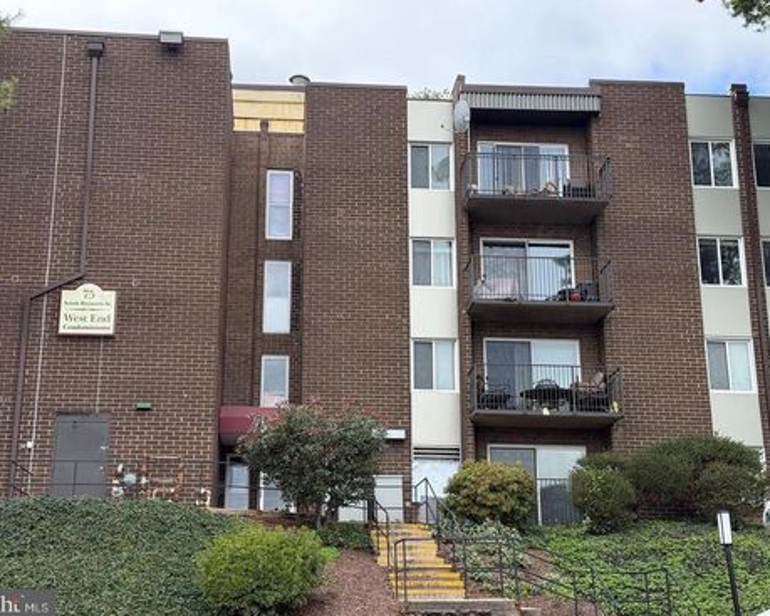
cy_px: 308
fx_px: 1162
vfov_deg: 29.7
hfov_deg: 36.7
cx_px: 372
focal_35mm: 51
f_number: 1.78
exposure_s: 1/1543
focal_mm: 6.76
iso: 100
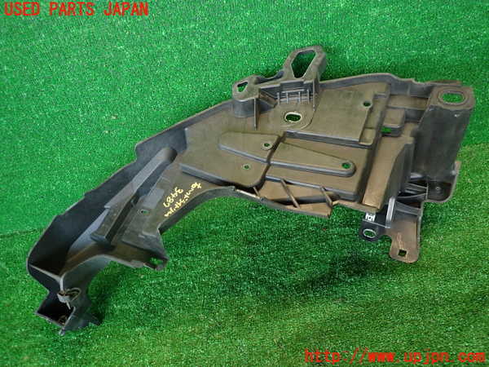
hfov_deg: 69.4
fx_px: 353
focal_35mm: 25
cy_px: 184
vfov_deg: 54.9
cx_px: 244
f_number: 2
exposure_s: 1/40
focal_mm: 4.5
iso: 200
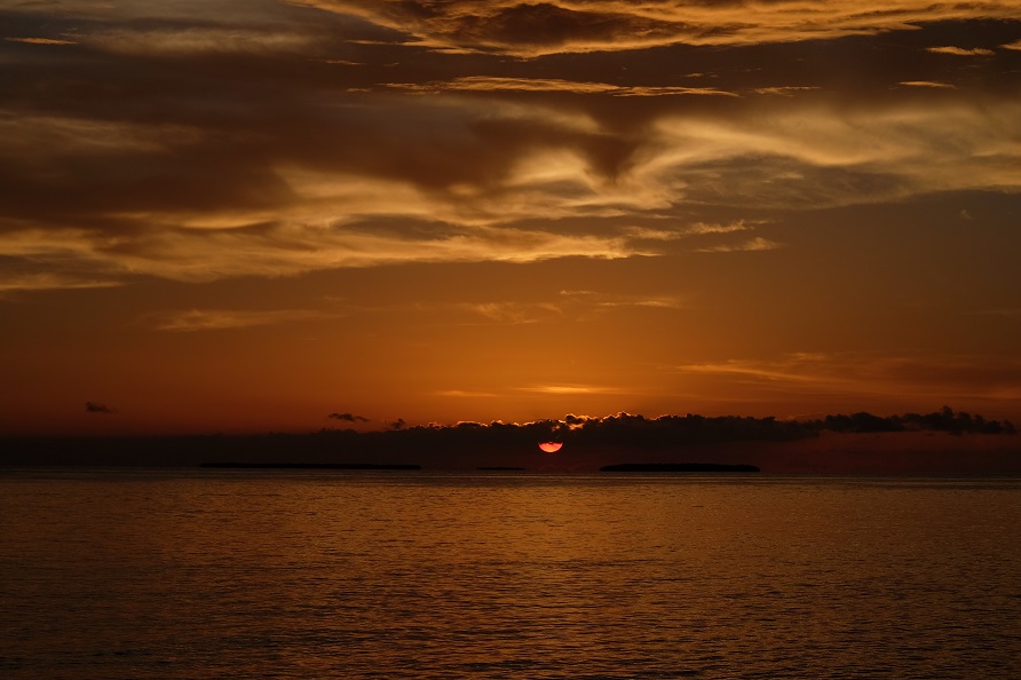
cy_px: 353
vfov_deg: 14.7
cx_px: 537
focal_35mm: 93
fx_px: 2636
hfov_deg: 21.9
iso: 200
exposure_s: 1/680
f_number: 10
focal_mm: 55
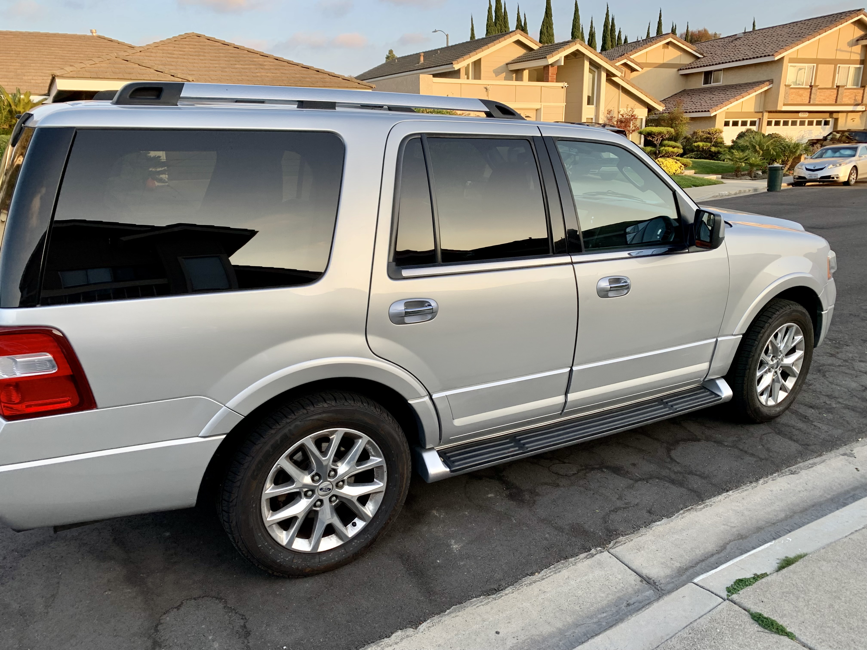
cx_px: 434
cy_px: 325
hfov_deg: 67.3
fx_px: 651
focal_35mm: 26
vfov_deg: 53.1
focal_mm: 4.25
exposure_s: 1/264
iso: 25
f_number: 1.8
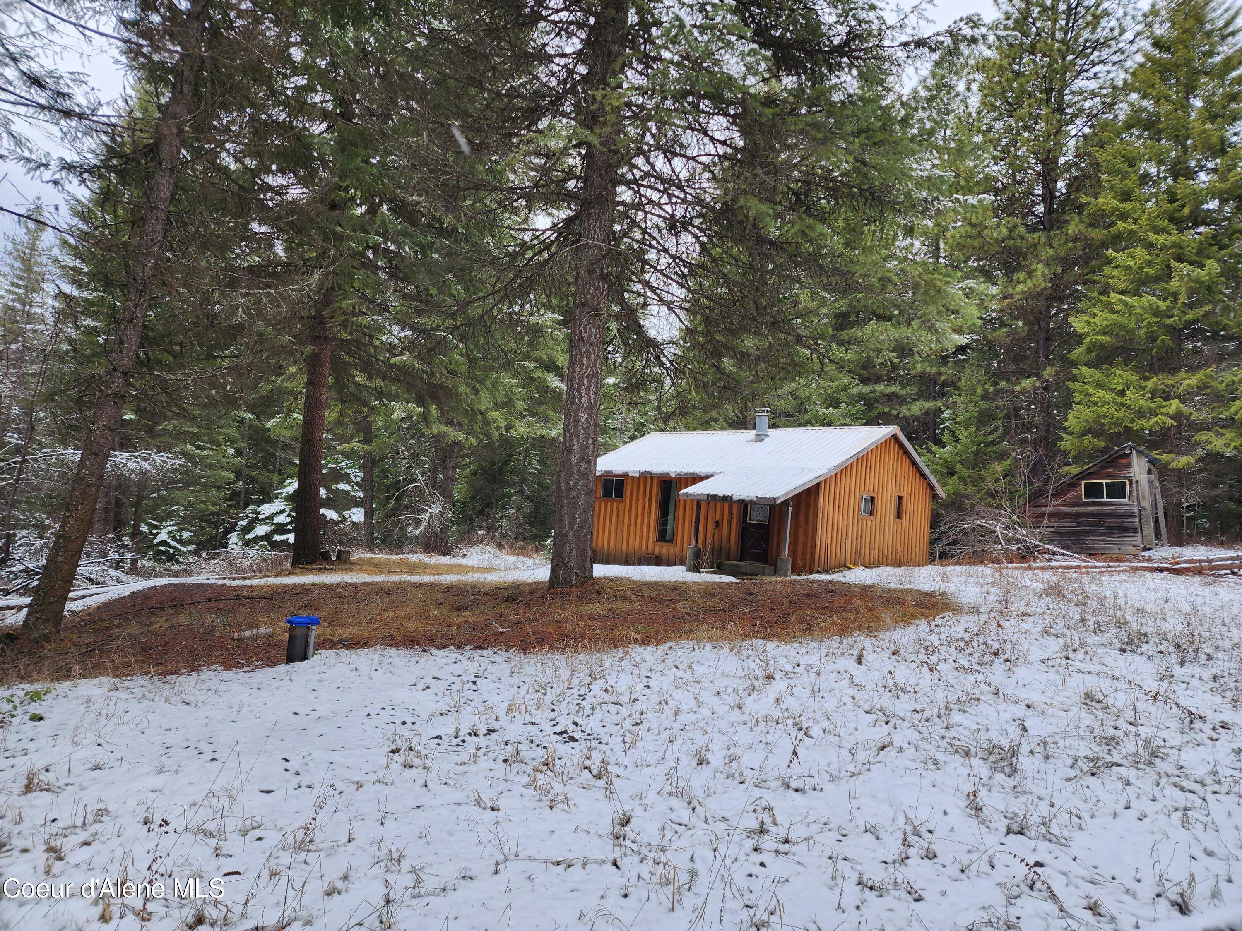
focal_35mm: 23
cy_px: 466
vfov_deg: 58.9
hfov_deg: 73.9
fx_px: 825
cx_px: 621
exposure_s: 1/180
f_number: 1.8
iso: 16
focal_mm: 6.4
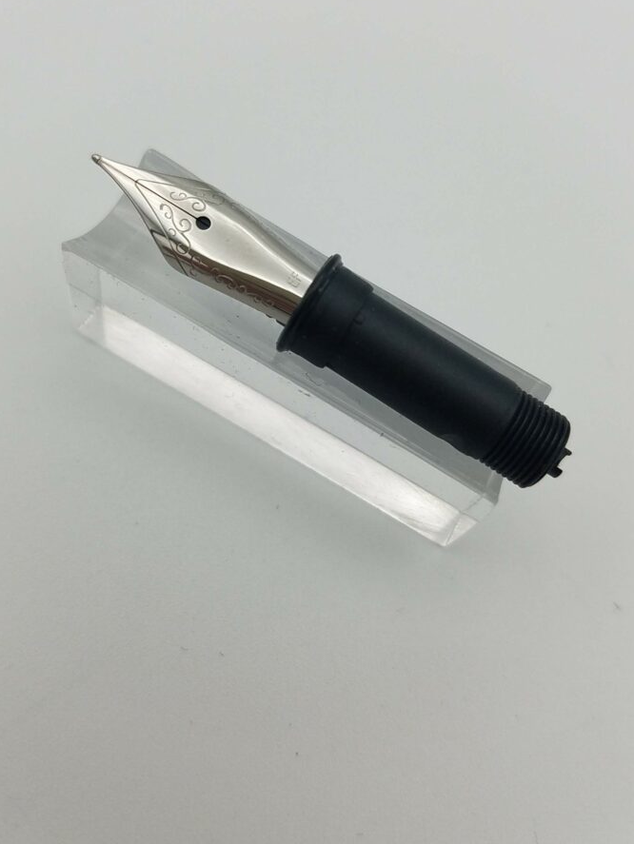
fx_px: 732
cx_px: 316
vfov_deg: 59.9
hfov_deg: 46.8
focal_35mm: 30
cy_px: 387
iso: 50
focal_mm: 4.2
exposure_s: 1/1132
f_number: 1.7
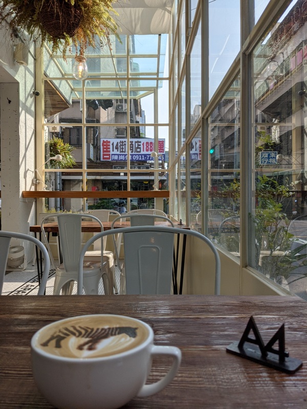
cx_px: 154
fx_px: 319
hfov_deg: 51.4
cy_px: 204
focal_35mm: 27
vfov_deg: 65.3
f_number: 1.73
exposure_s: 1/1949
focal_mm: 4.38
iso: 51
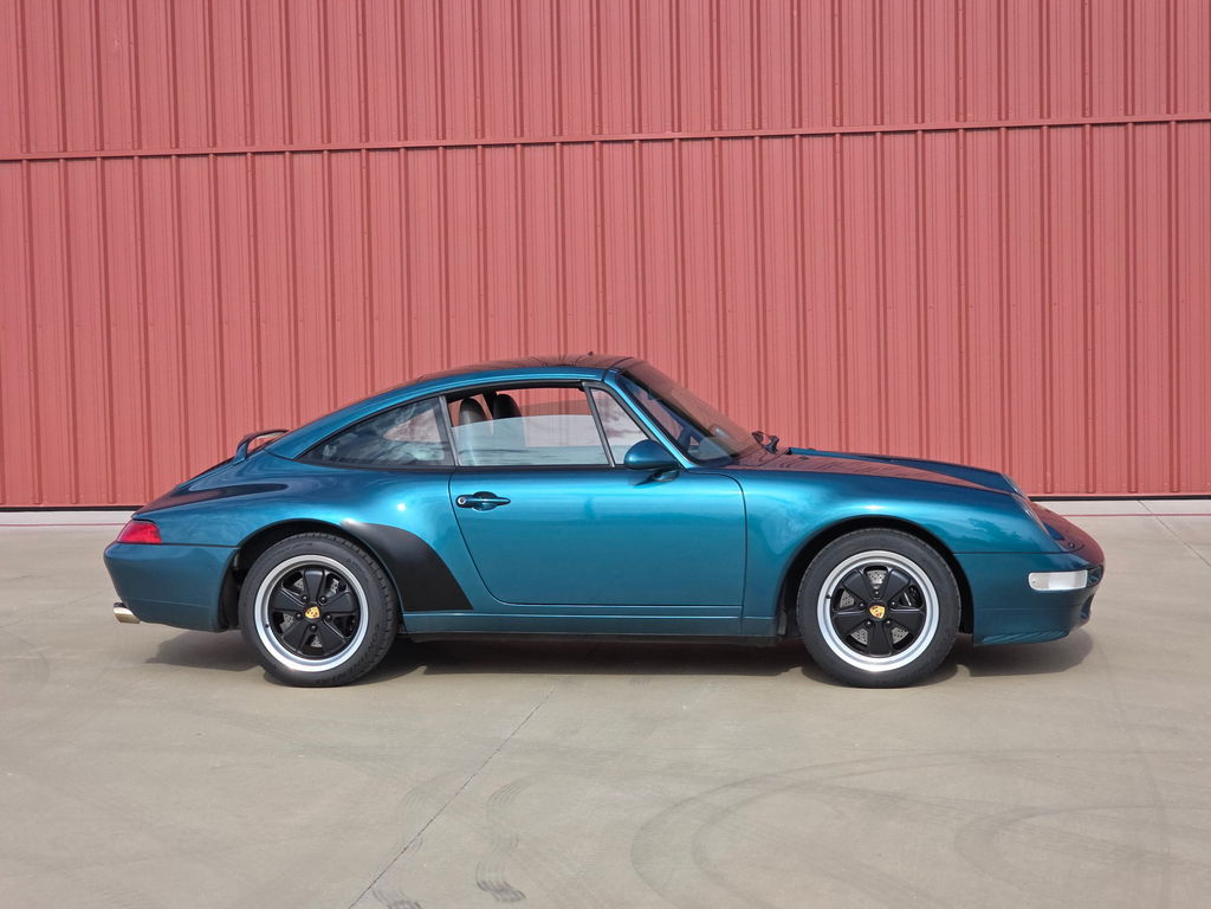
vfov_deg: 21.3
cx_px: 606
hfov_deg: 28.2
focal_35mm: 69
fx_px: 2414
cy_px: 454
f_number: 2.4
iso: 50
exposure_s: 1/1746
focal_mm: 7.9
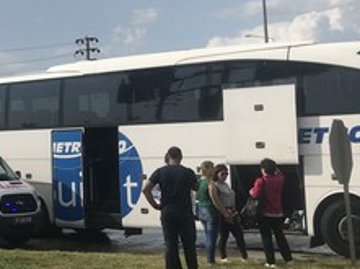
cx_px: -42
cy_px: 68
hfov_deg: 21.8
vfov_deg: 17.2
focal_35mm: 85
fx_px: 883
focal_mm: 3.99
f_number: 1.8
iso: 20
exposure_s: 1/4566
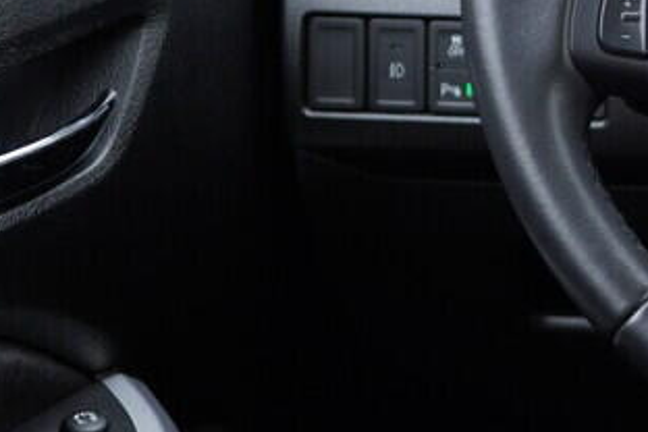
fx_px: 2124
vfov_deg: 11.4
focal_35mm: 118
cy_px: -72
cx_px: 953
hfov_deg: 16.0
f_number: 2.8
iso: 125
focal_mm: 24
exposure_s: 1/40
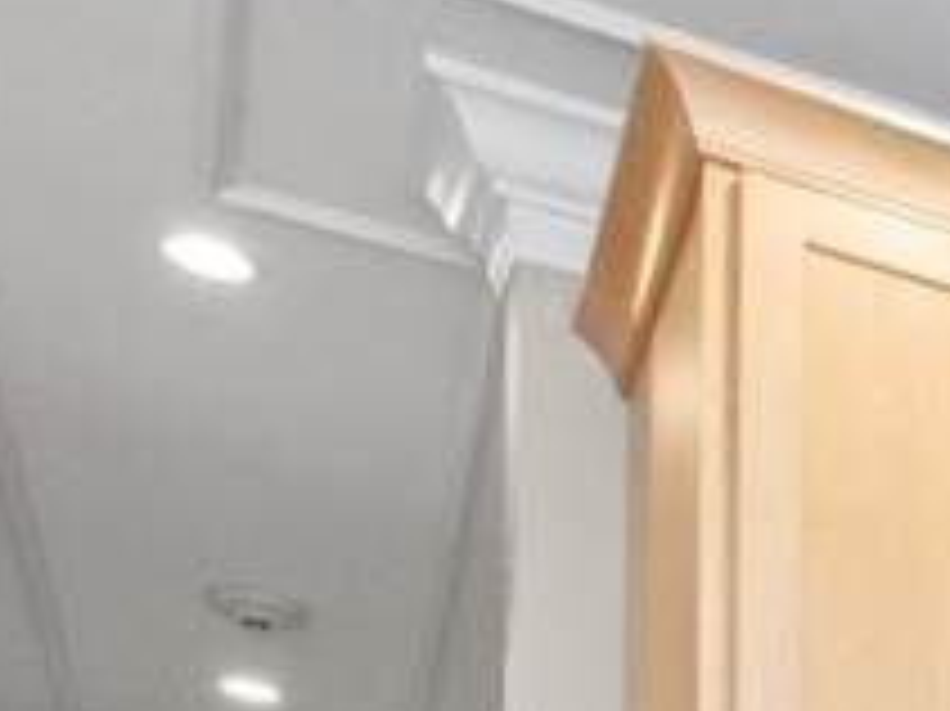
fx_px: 1920
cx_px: 1918
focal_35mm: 70
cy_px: 1339
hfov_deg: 18.2
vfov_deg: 16.8
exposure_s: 1/80
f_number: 5
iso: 800
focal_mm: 10
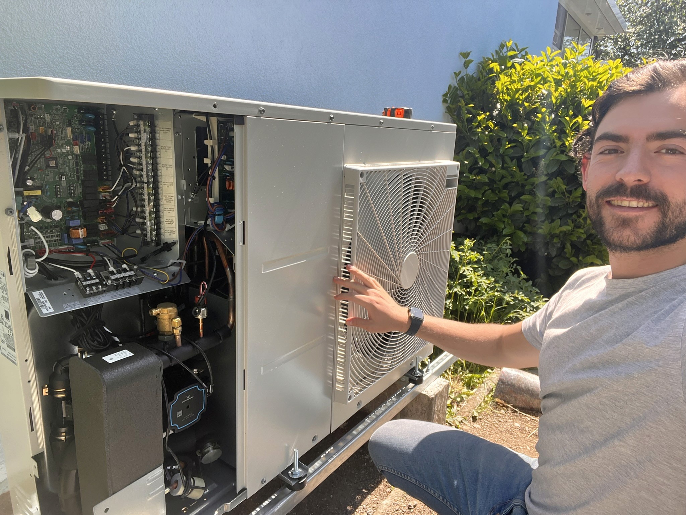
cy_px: 258
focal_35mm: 23
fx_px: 456
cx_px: 343
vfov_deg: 58.9
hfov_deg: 73.9
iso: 32
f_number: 2.2
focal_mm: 2.71
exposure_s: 1/247
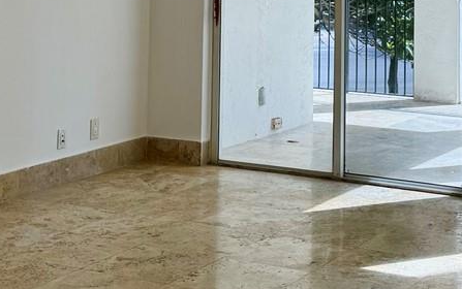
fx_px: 1147
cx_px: 305
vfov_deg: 13.7
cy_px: -123
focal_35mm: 91
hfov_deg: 22.7
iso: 80
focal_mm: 6.76
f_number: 1.78
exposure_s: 1/448
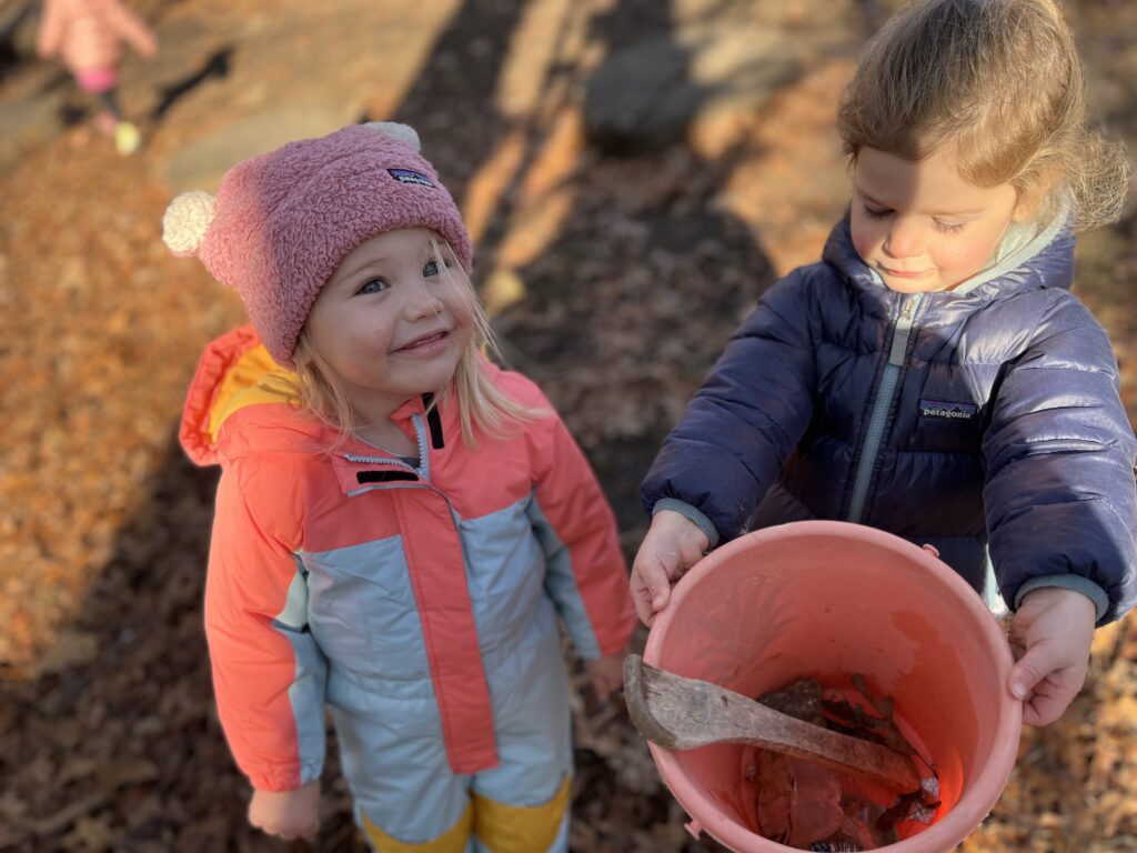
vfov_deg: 53.1
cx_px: 568
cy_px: 426
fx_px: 854
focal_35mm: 26
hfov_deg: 67.3
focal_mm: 5.1
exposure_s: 1/840
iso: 50
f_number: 1.6
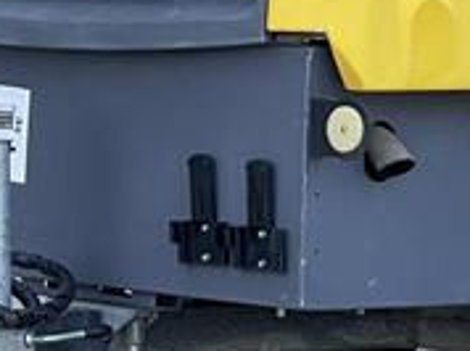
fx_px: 3905
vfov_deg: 5.1
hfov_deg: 6.9
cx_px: 195
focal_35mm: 288
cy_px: 119
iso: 20
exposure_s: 1/137
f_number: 2.2
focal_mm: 7.5
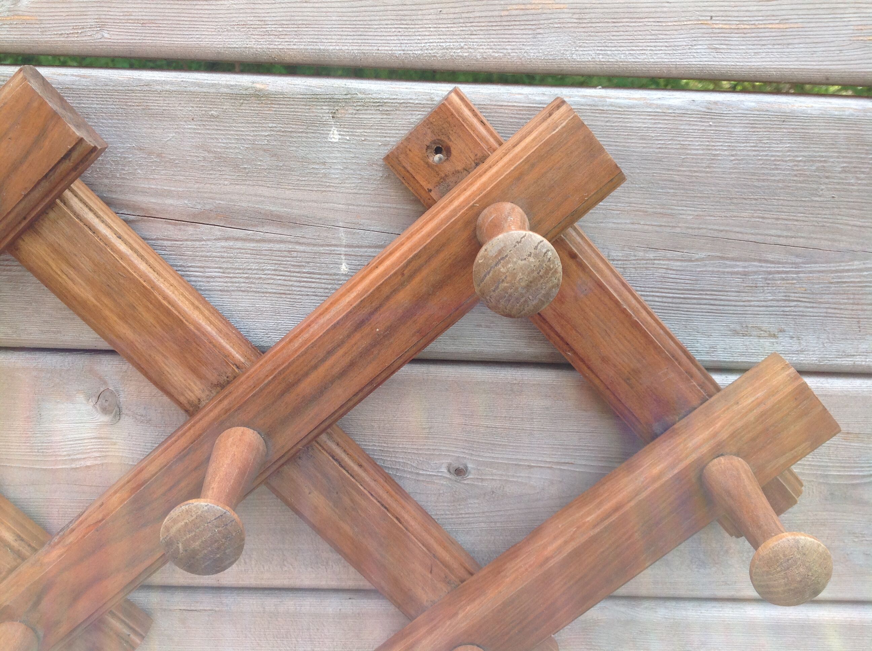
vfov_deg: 40.6
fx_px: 880
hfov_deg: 52.7
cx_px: 436
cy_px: 326
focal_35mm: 35
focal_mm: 4.28
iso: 50
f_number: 2.4
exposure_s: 1/227
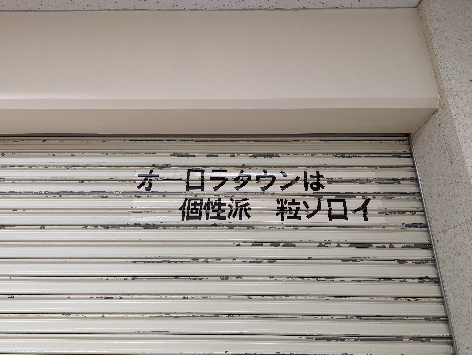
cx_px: 236
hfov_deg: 71.5
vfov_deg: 56.9
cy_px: 178
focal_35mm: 24
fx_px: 328
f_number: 1.85
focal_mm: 6.81
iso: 249
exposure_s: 1/71.4
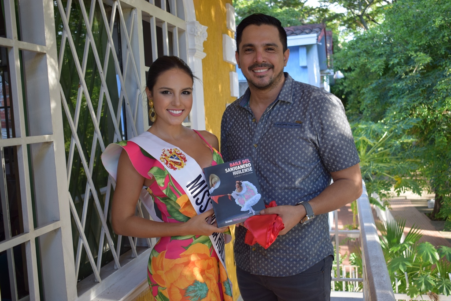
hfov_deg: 51.3
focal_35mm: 38
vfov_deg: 35.5
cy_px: 150
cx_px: 226
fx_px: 470
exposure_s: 1/60
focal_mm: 25
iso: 200
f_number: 4
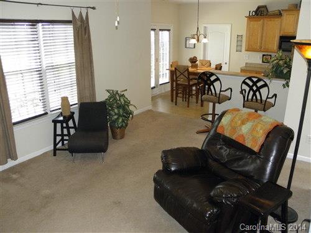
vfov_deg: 49.7
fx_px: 252
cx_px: 156
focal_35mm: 28
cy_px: 116
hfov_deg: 63.4
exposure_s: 1/30
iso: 320
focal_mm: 5
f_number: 3.5
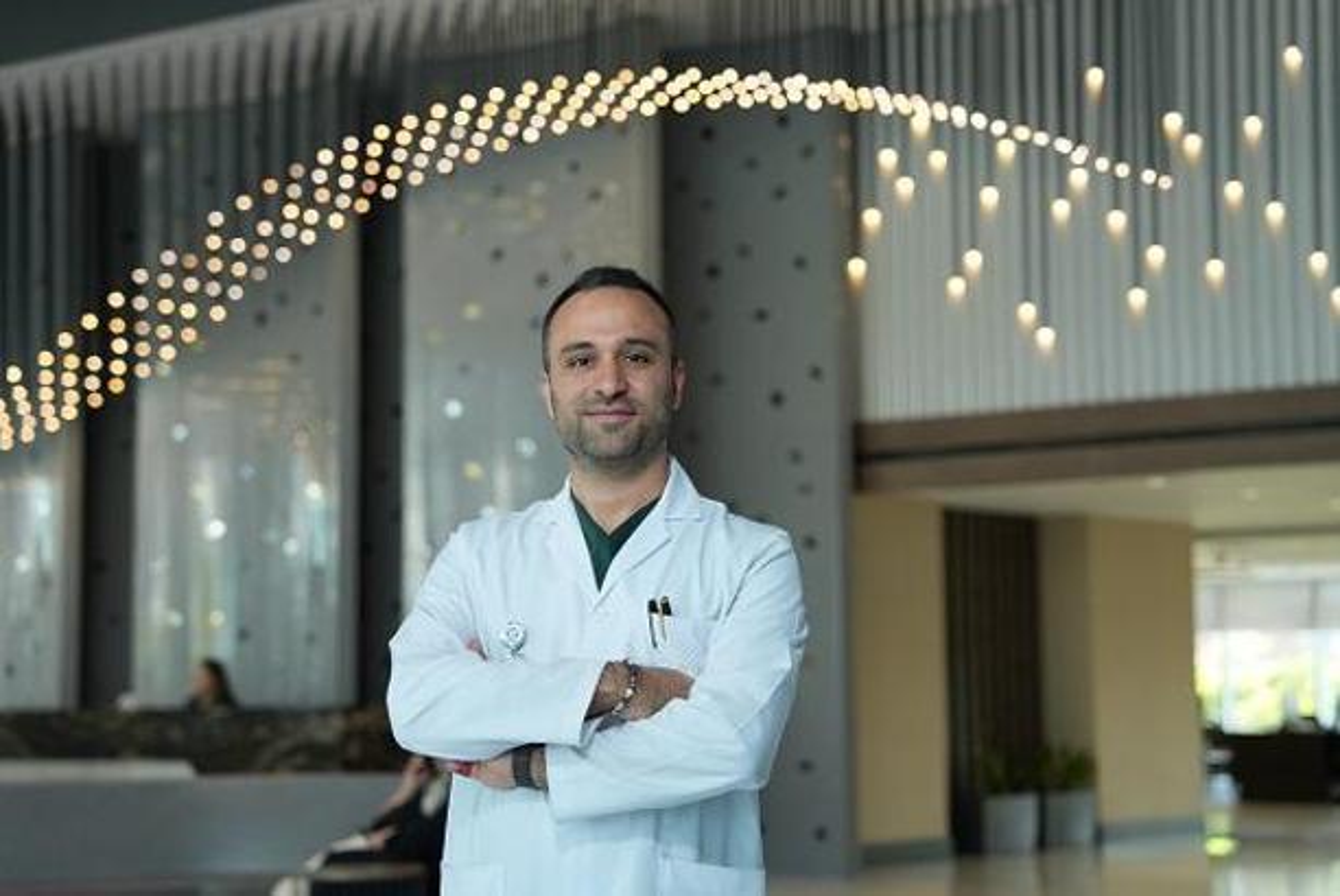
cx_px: 670
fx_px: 2608
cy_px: 448
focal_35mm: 70
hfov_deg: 28.8
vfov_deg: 19.5
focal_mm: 70
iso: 250
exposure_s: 1/80
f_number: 2.8
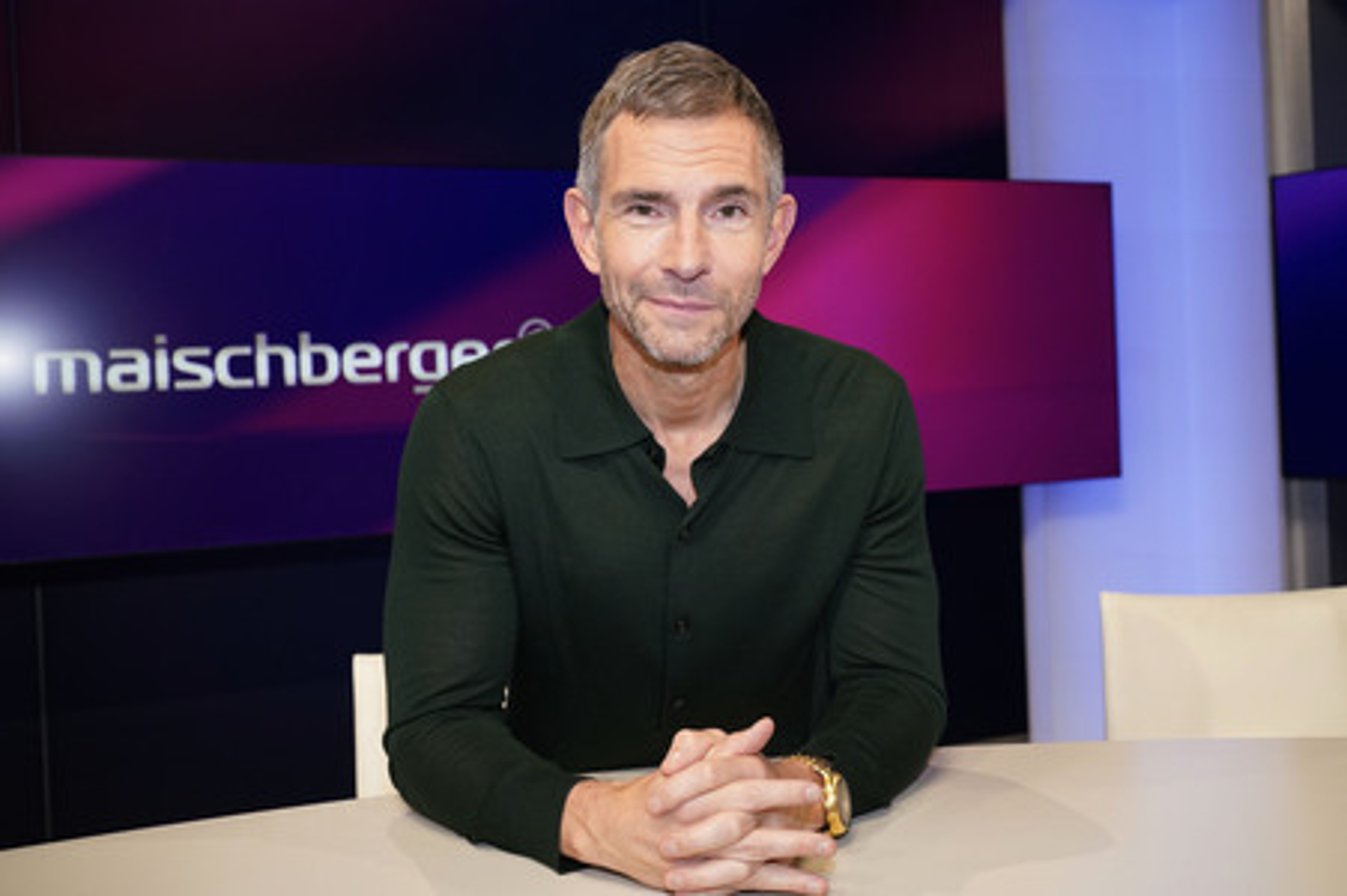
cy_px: 448
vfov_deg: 37.8
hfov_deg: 54.5
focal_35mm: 35
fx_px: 1309
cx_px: 674
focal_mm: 35
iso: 2000
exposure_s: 1/160
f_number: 5
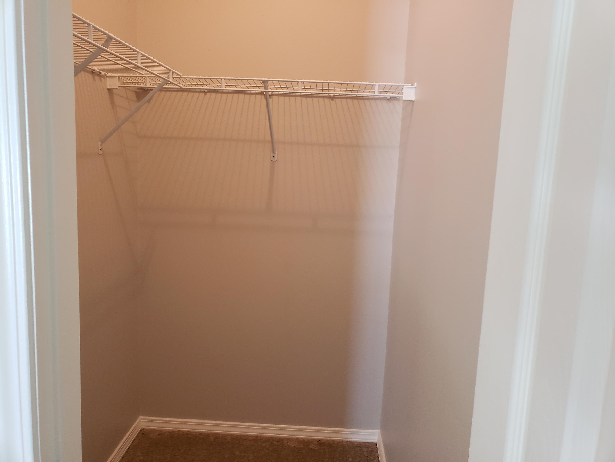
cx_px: 308
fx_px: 462
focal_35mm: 26
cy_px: 231
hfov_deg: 67.3
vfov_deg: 53.1
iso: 250
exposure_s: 1/20
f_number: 2.4
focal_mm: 4.3
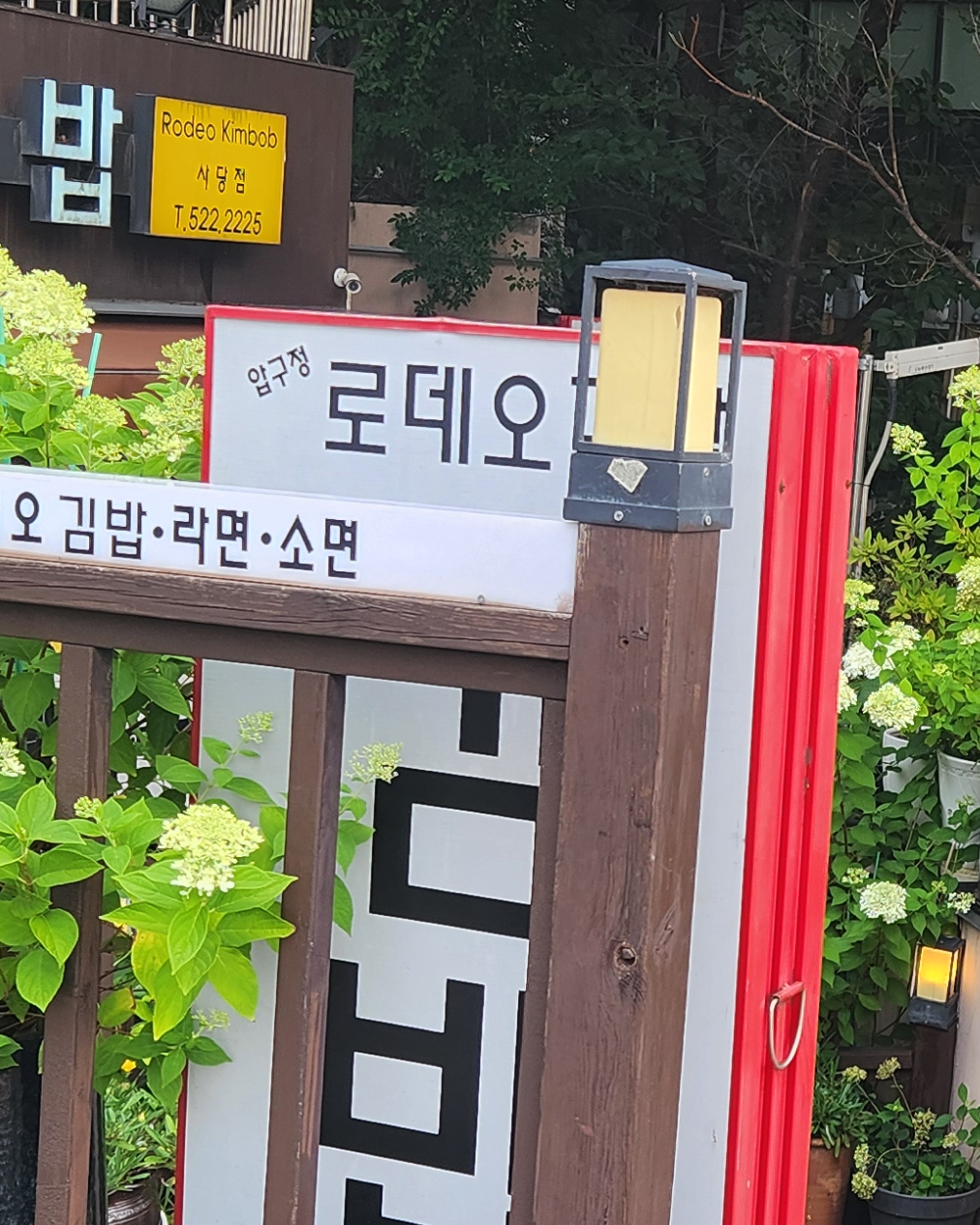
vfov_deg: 26.8
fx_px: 2574
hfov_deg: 21.1
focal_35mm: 71
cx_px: 862
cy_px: 662
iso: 20
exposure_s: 1/180
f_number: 1.8
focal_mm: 5.4
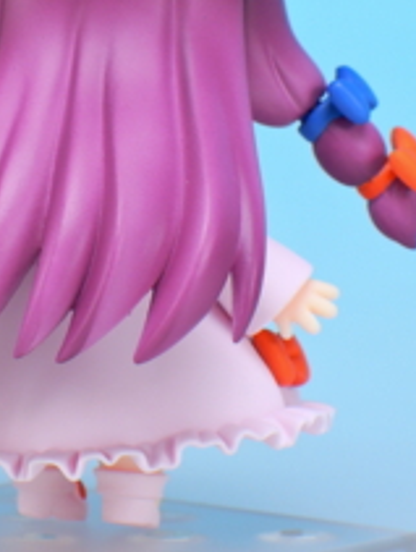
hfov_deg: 6.6
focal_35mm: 227
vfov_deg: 8.7
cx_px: 65
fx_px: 3626
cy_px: 102
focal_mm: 25.5
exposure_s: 1/2.5
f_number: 7.1
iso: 80
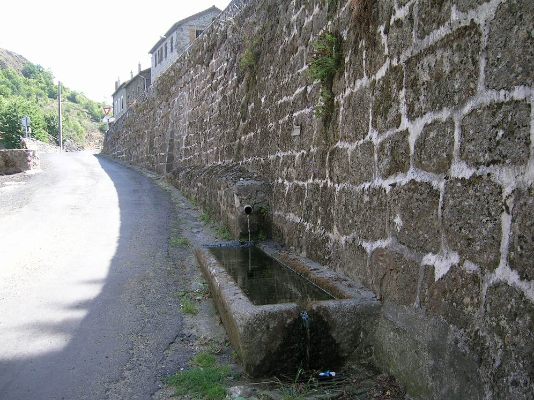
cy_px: 200
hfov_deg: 51.4
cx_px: 272
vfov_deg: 39.7
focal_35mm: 36
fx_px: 555
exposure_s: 1/145
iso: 50
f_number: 2.8
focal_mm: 5.4
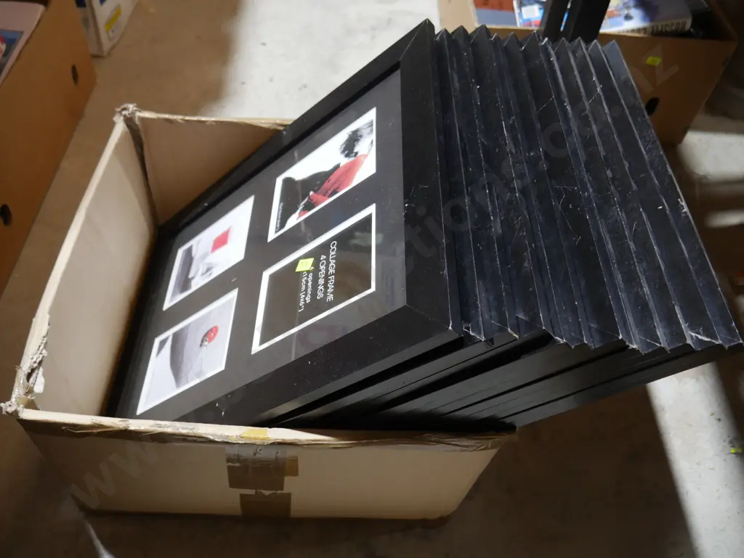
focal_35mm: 28
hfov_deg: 63.4
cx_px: 372
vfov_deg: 49.8
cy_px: 279
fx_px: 602
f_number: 3.5
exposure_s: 1/60
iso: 640
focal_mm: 14
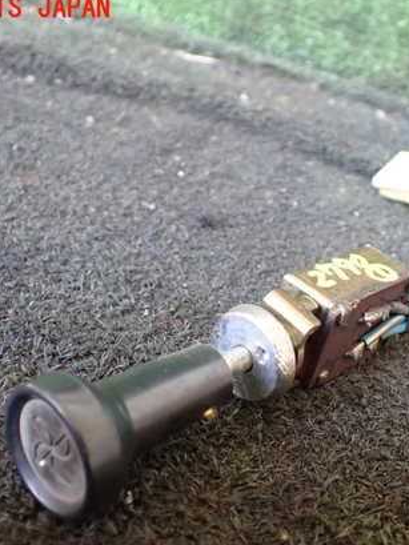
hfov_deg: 32.7
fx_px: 693
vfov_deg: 42.9
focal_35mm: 44
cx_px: 268
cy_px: 292
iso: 800
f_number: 2.3
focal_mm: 5.4
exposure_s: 1/60
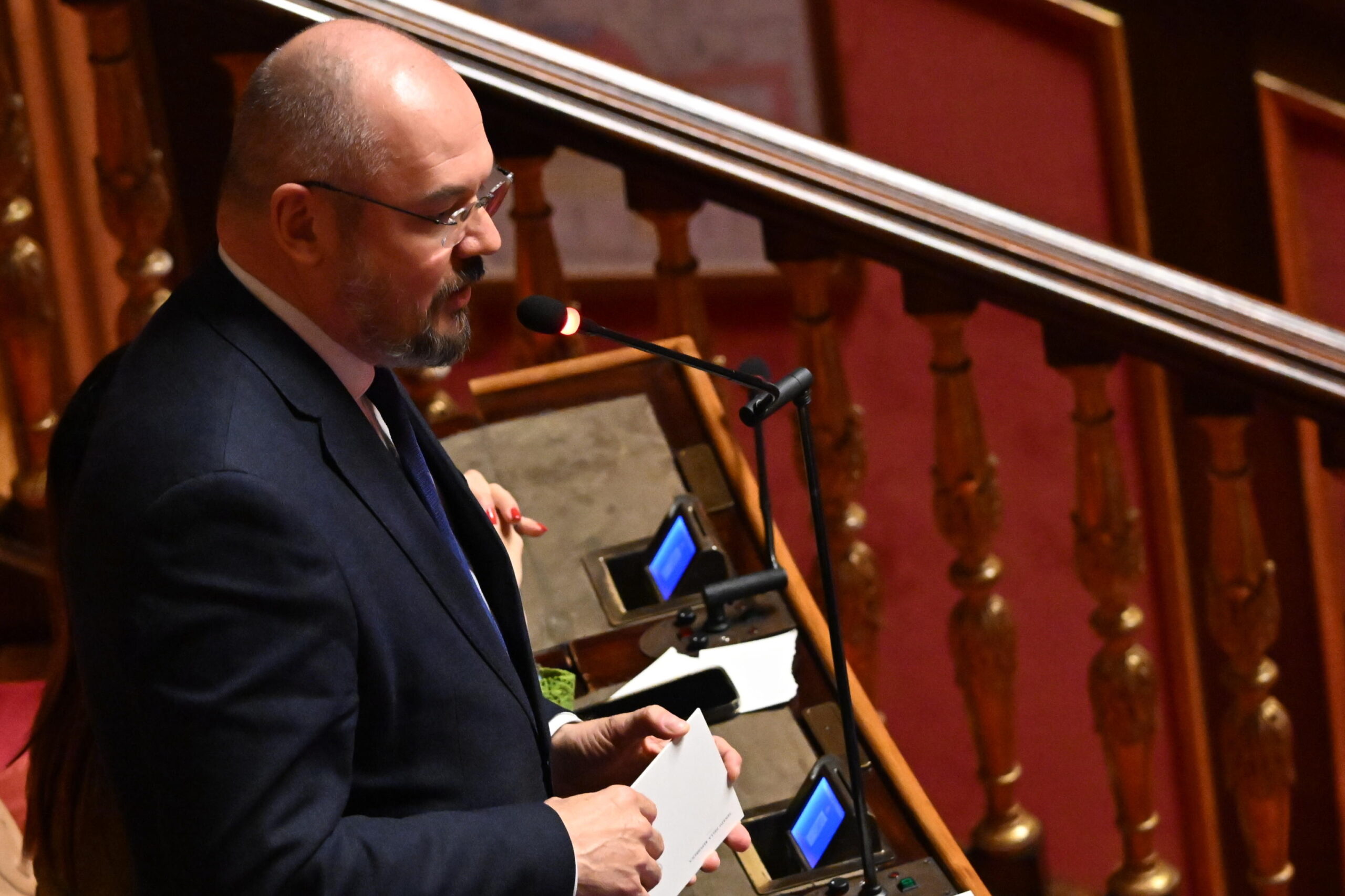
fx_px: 8967
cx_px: 672
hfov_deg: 8.6
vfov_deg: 5.7
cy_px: 448
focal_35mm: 240
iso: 6400
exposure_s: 1/200
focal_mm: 160
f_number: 4.8
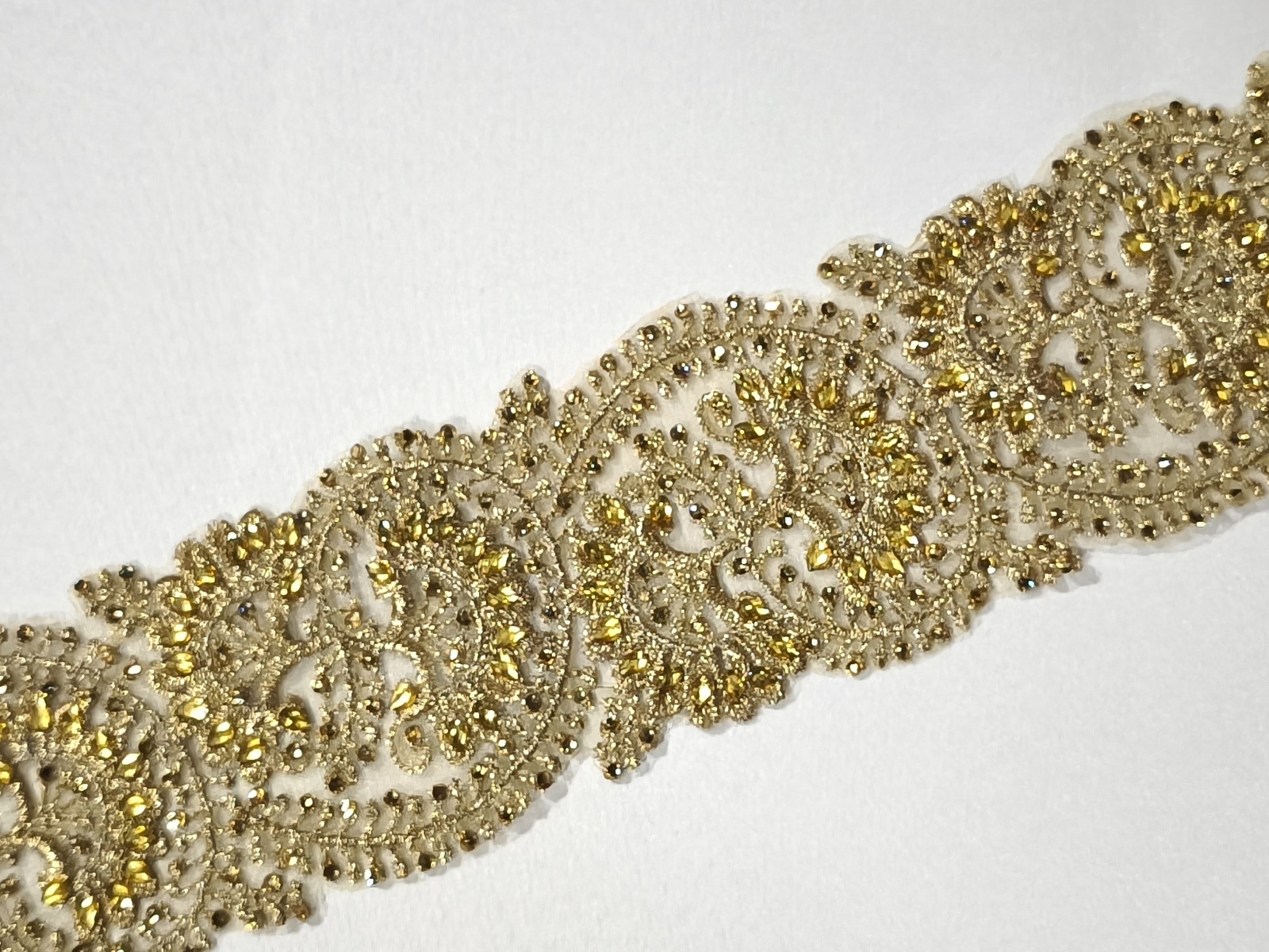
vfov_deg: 25.2
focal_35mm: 58
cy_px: 476
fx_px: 2126
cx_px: 634
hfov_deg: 33.2
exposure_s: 1/3805
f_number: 1.6
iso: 2000
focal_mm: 6.57
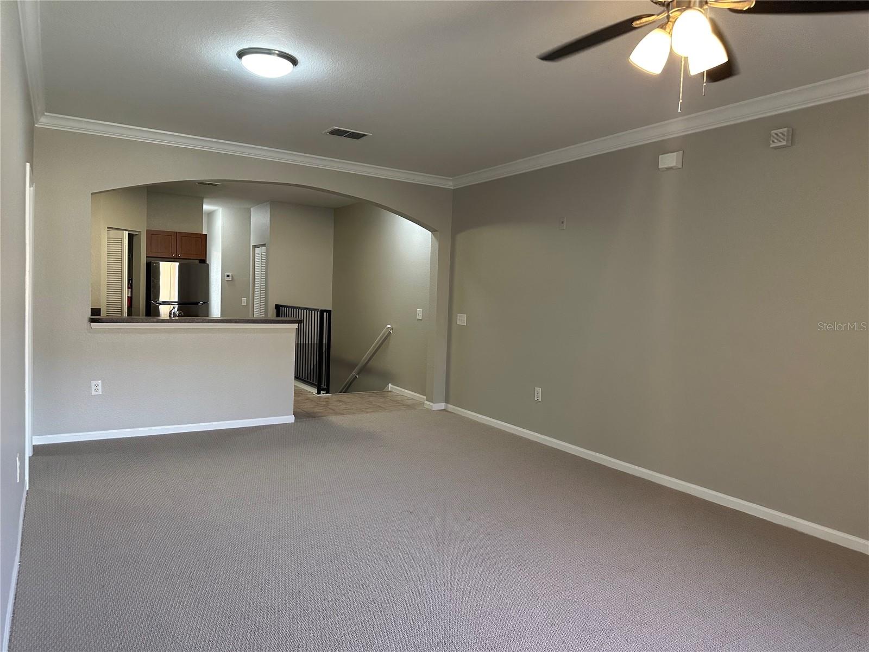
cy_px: 326
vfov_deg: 56.8
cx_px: 434
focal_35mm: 24
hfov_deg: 71.6
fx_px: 602
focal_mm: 6.86
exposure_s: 1/120
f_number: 1.78
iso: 200
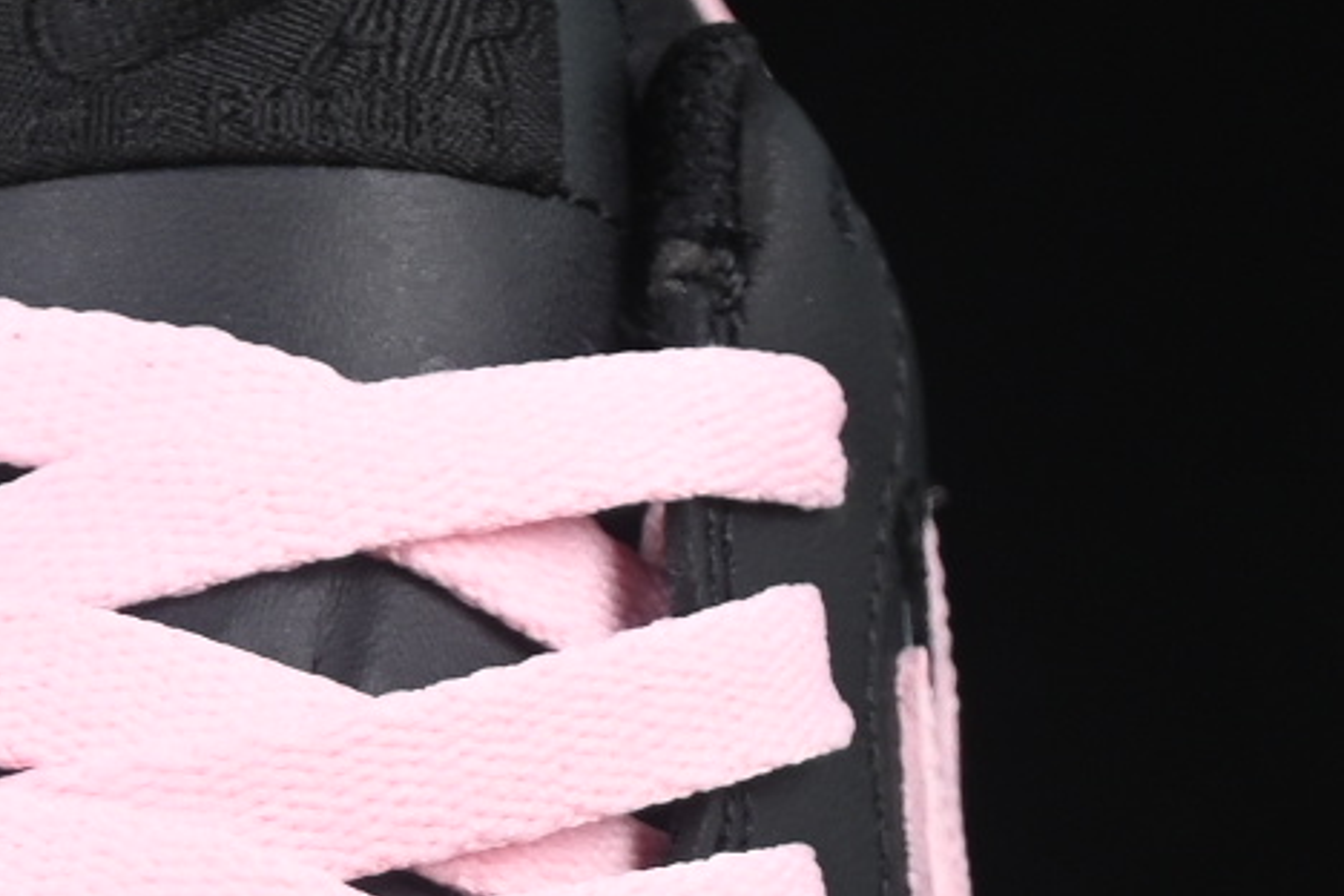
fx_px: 16649
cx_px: -666
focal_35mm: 446
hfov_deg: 4.6
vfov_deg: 3.1
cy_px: 1910
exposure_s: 1/60
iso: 160
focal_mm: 50
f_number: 6.3
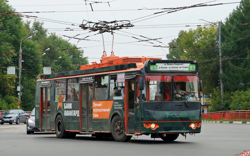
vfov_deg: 11.3
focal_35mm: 116
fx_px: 787
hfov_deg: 18.1
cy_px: 78
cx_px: 125
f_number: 7.1
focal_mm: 75
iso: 800
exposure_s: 1/800
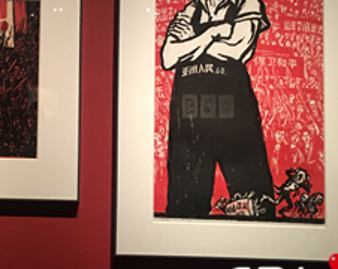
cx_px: 64
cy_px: 69
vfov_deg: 21.9
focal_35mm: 69
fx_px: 689
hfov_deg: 27.0
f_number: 2.2
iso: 100
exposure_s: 1/10
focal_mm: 4.15
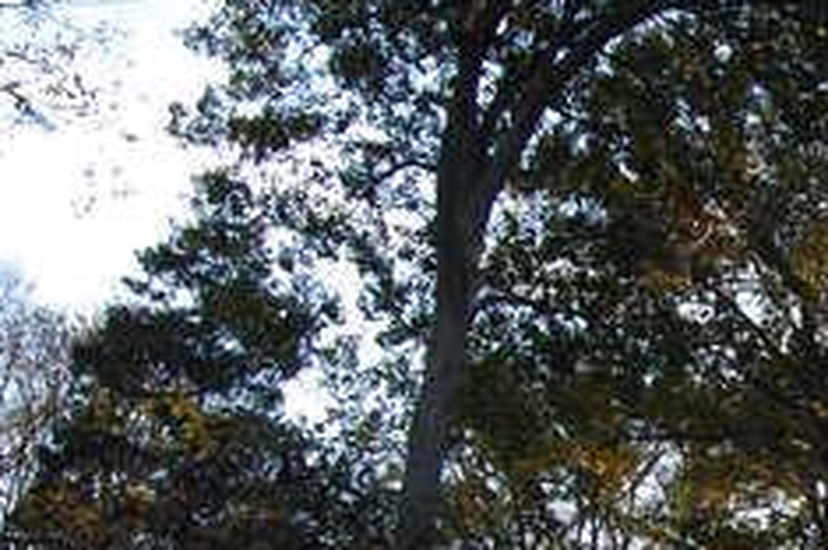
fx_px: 2113
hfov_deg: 20.4
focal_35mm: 92
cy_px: 621
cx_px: 1057
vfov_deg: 14.4
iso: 200
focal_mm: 18
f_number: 7.1
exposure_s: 1/200
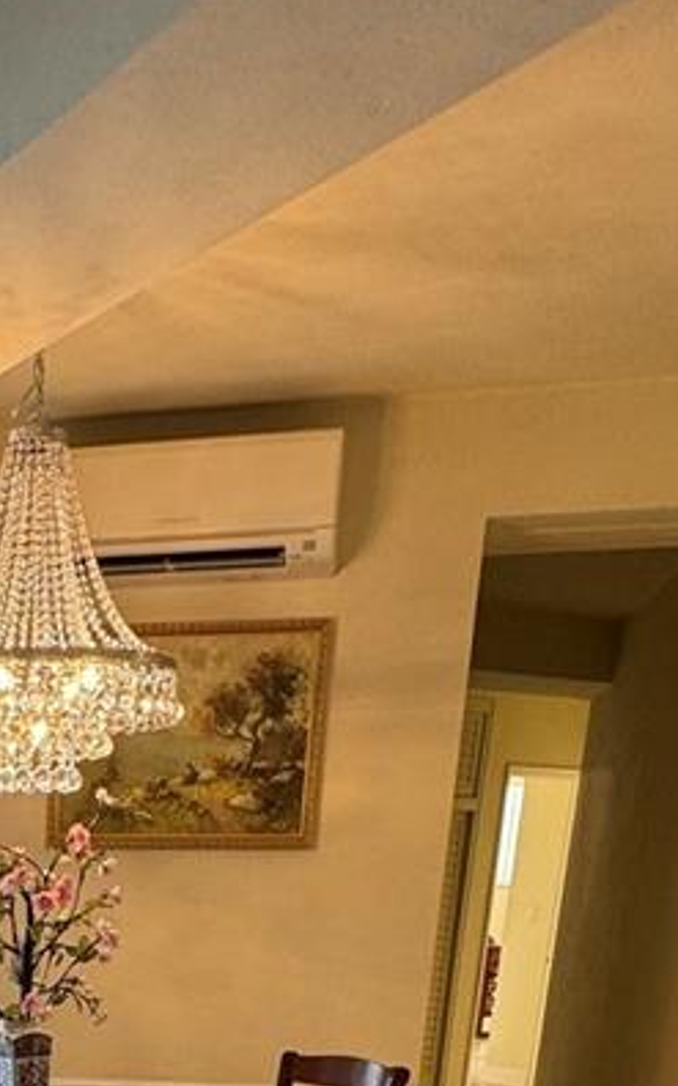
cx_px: 3
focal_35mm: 45
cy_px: 1434
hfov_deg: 27.0
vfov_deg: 32.5
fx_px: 1332
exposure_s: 1/60
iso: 200
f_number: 2.2
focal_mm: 2.22
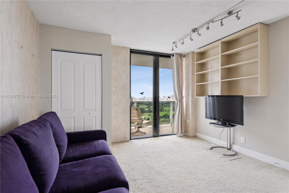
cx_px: 144
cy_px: 96
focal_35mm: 19
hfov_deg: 86.9
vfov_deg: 64.5
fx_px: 152
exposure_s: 1/20
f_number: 8
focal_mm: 19
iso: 250
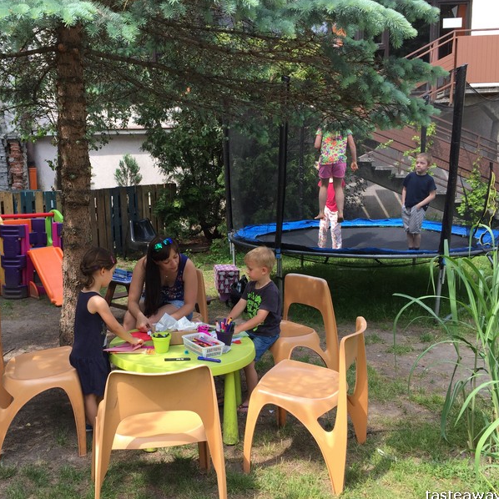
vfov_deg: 47.2
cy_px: 251
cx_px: 186
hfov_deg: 46.8
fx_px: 571
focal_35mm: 35
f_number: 2.2
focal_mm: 4.15
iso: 32
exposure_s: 1/304
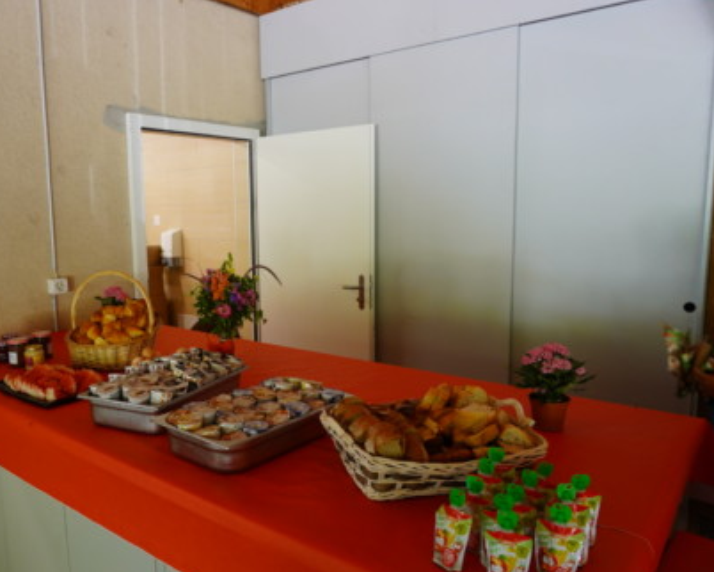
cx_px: 305
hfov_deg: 61.9
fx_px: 592
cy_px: 295
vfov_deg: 51.6
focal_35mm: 28
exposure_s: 1/60
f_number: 4
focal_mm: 16
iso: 800
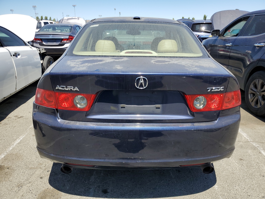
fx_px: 199
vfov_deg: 53.1
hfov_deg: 67.3
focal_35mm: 26
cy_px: 100
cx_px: 132
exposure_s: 1/2000
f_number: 1.5
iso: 50
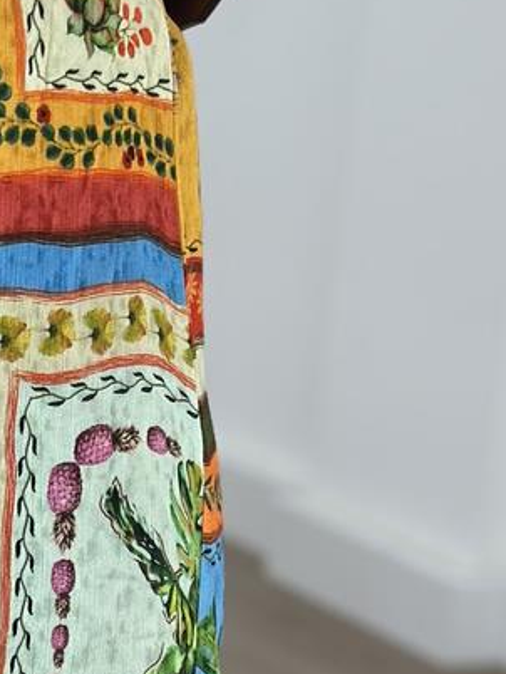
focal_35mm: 191
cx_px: -364
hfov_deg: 7.6
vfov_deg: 9.9
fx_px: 3719
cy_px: 1102
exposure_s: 1/153
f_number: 1.78
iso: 64
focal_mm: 6.86
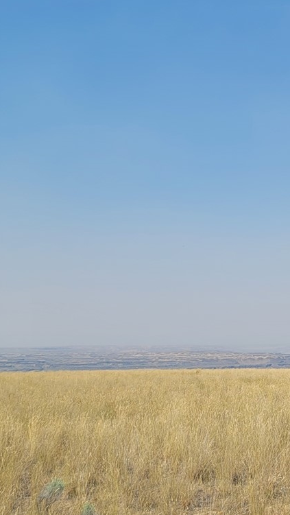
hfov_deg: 20.0
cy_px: 232
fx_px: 792
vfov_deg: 36.0
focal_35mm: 58
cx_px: 303
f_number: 1.8
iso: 20
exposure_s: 1/1297
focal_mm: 7
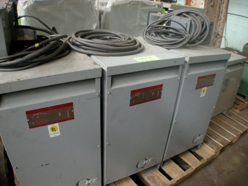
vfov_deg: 40.7
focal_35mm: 35
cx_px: 124
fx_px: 251
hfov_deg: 52.6
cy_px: 93
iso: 400
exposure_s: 1/9.5
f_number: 2.7
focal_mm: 7.5
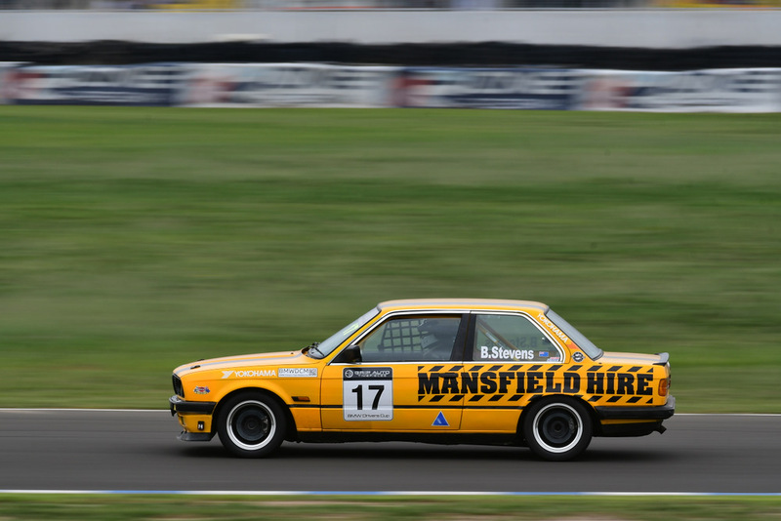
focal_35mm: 510
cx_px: 390
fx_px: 11068
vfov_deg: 2.7
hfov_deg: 4.0
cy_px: 260
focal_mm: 340
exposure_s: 1/100
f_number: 13
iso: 200
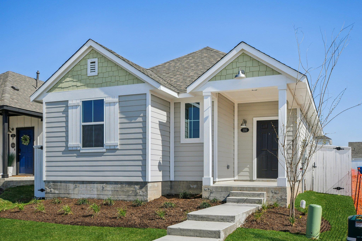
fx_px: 362
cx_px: 181
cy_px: 120
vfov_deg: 36.9
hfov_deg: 53.1
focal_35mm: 36
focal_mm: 24
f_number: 8
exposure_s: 1/2500
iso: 400
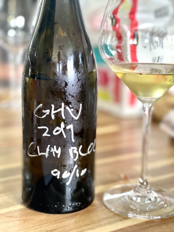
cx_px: 87
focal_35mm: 64
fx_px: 429
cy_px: 116
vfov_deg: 30.3
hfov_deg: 22.9
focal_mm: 7.5
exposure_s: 1/40
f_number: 2.2
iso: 250
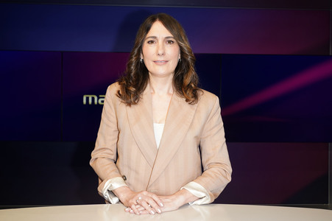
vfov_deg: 34.2
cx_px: 166
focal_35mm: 39
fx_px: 359
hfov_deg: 49.6
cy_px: 110
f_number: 5.6
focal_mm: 39
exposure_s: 1/160
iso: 2000
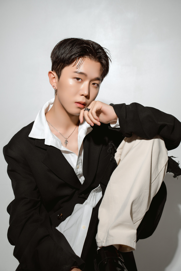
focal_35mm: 52
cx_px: 90
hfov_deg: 26.0
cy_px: 136
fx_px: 392
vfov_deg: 38.2
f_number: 4
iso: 320
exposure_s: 1/125
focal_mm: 52
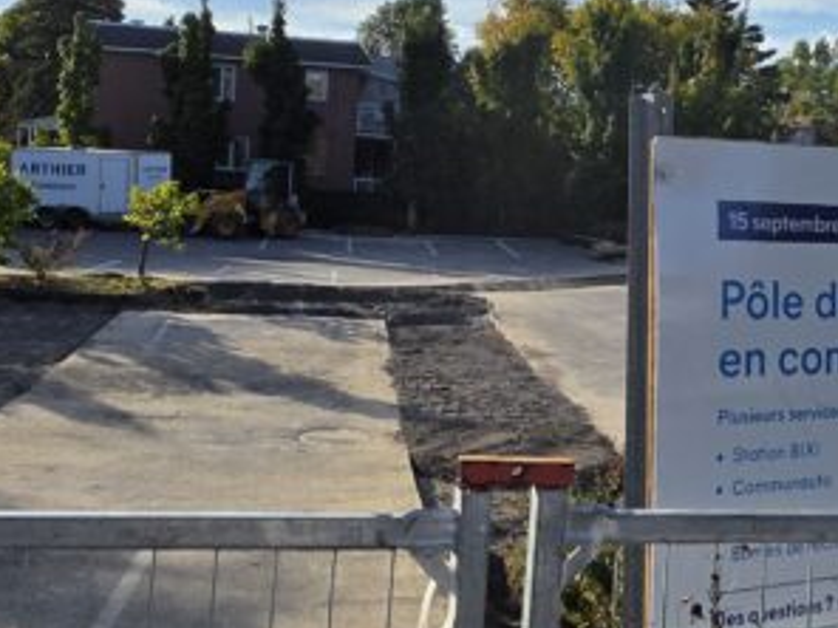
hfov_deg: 41.4
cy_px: 204
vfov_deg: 31.9
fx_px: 1089
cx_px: 575
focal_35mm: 45
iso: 40
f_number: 1.9
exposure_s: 1/3050
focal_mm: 2.2
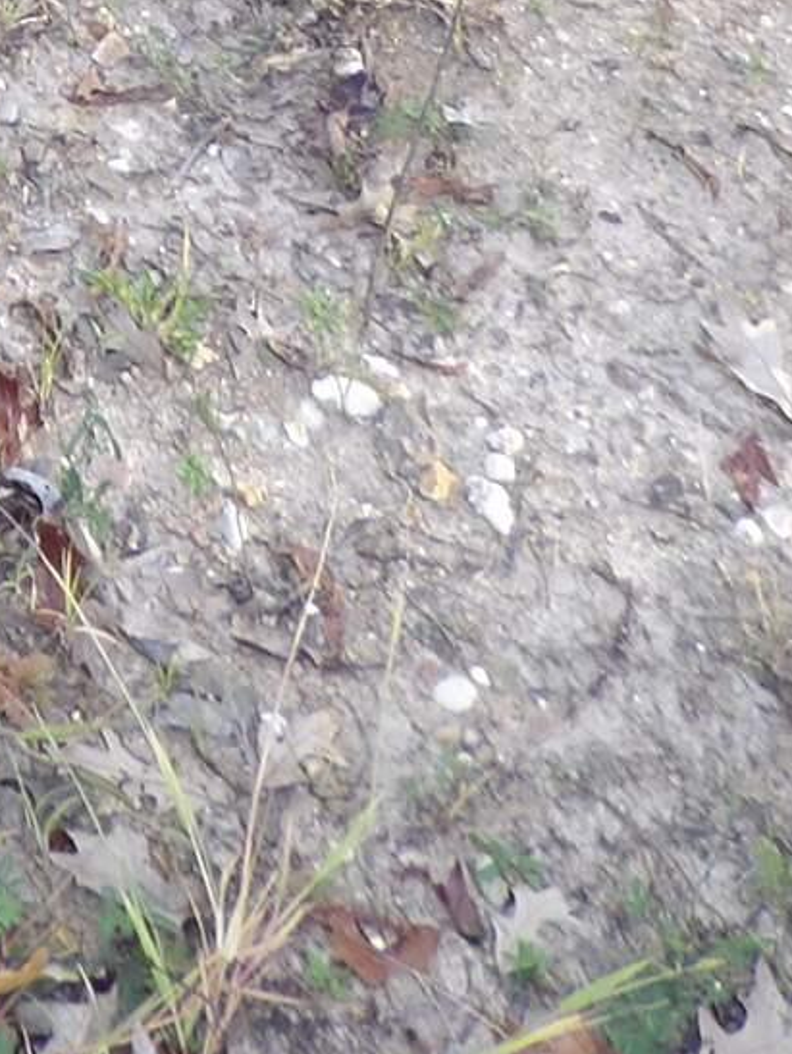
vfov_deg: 15.1
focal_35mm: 101
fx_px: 3078
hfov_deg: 13.1
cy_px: -1148
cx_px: -673
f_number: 2.8
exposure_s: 1/60
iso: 100
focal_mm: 4.3
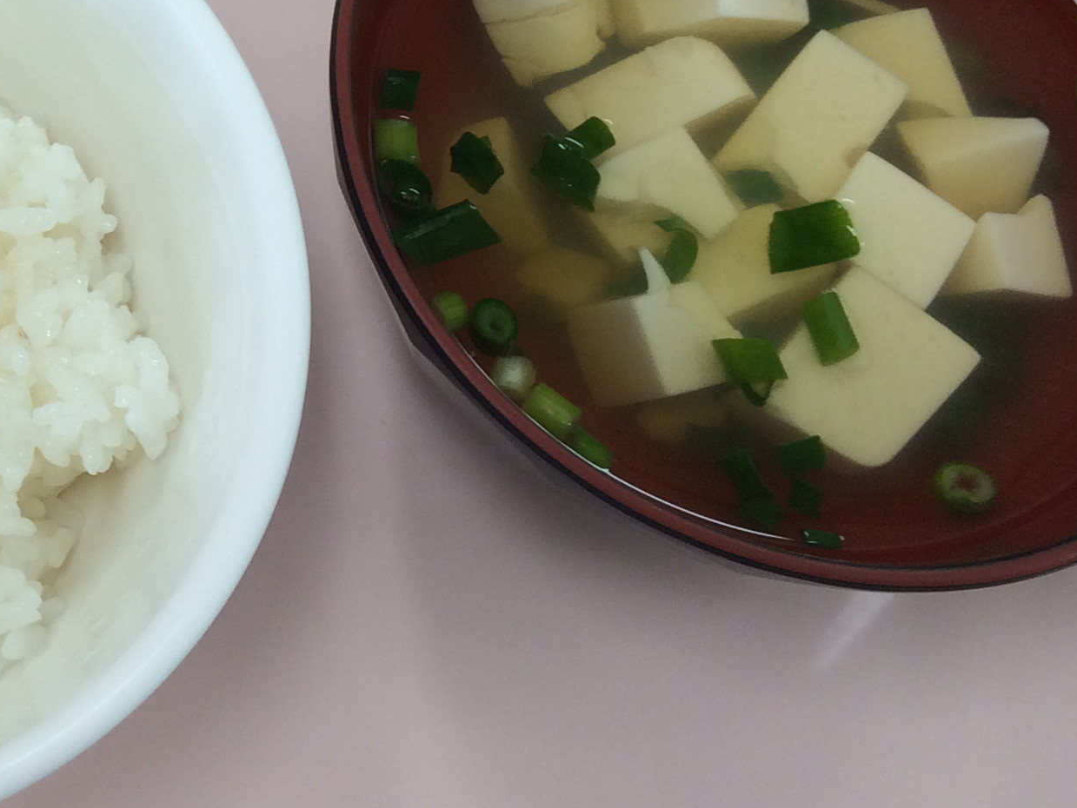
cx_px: -302
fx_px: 2459
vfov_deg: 18.3
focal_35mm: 79
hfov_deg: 22.3
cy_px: 44
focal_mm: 4.12
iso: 40
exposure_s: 1/60
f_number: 2.2
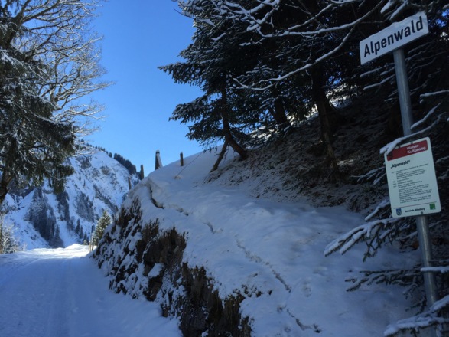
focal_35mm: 29
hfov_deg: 61.7
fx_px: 376
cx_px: 224
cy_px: 168
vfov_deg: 48.2
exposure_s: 1/1276
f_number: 2.2
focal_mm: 4.15
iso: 32
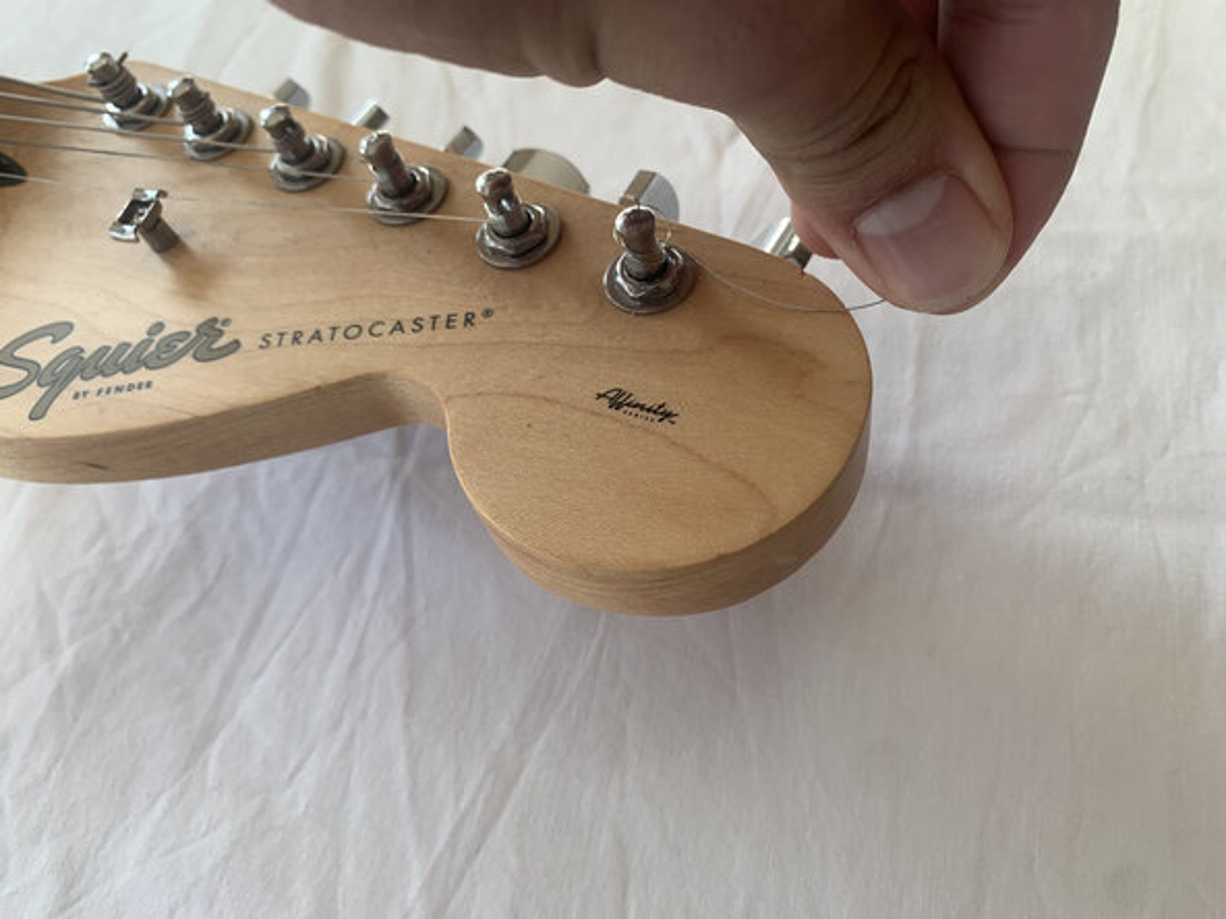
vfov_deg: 53.1
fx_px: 921
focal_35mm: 26
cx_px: 613
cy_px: 460
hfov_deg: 67.3
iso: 25
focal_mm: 4.25
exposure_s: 1/125
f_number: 1.8
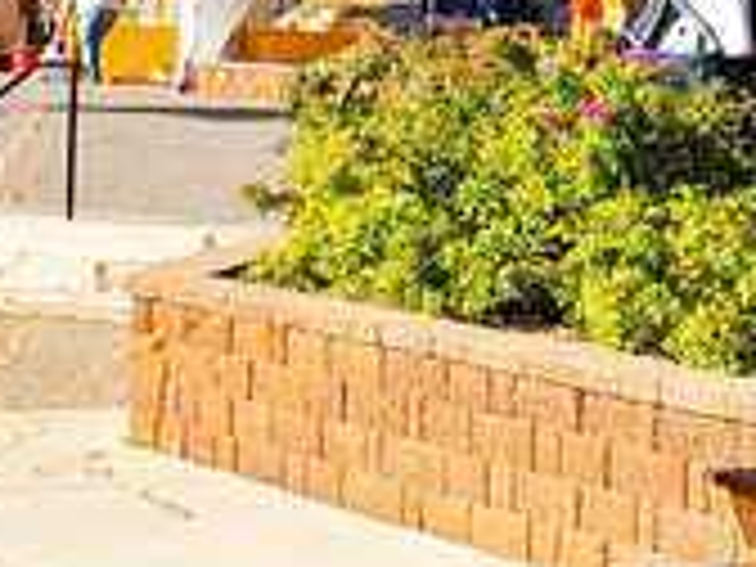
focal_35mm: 162
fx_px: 3538
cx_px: 88
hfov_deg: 12.1
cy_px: 4
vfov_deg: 9.1
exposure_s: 1/1714
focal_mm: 5.4
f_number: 1.8
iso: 40
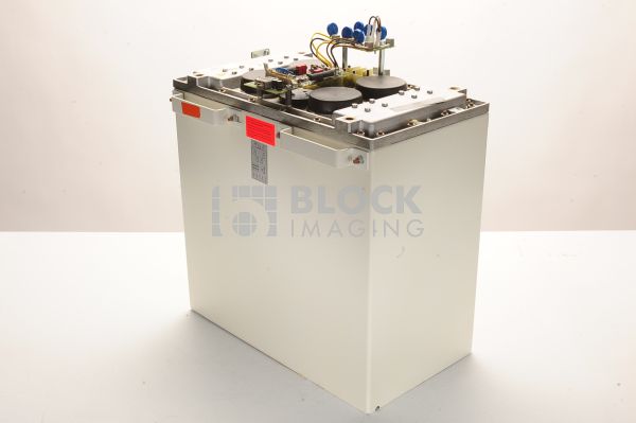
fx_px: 883
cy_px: 212
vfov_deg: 26.9
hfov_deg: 39.6
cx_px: 318
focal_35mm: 50
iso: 320
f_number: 14
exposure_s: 1/160
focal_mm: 50
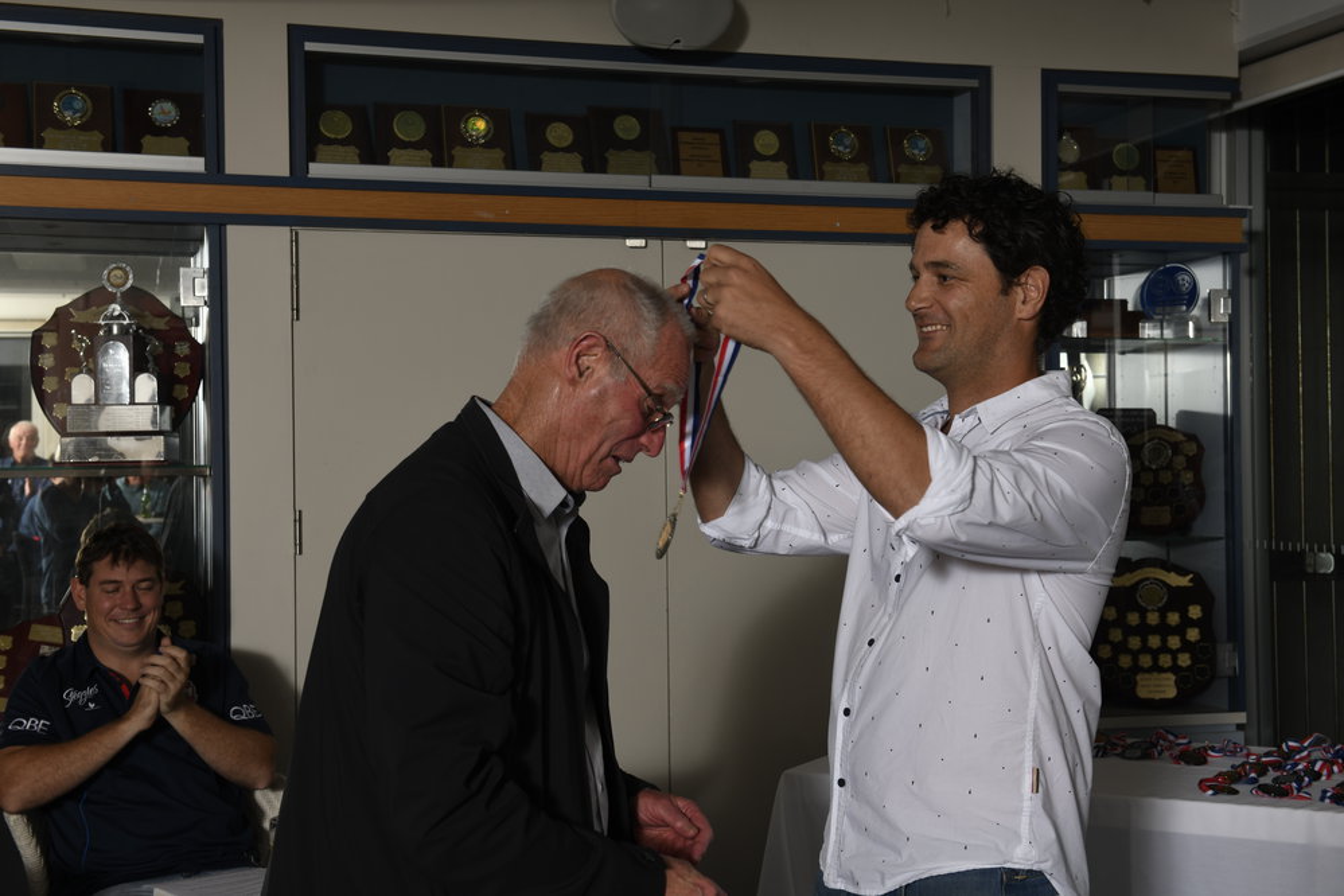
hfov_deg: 39.6
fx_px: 1867
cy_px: 448
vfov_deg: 27.0
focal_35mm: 50
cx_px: 672
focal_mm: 50
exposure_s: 1/125
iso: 320
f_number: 9
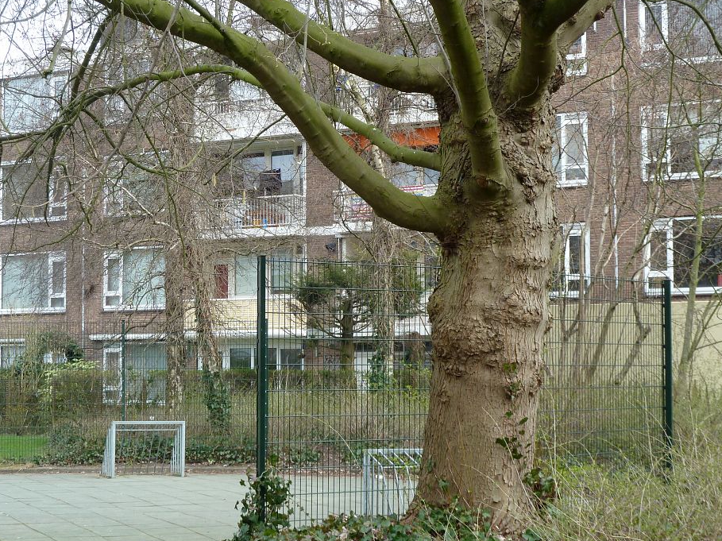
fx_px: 1480
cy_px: 269
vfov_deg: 20.7
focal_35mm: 71
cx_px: 323
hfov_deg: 27.4
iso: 80
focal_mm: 10.3
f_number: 4
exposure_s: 1/100
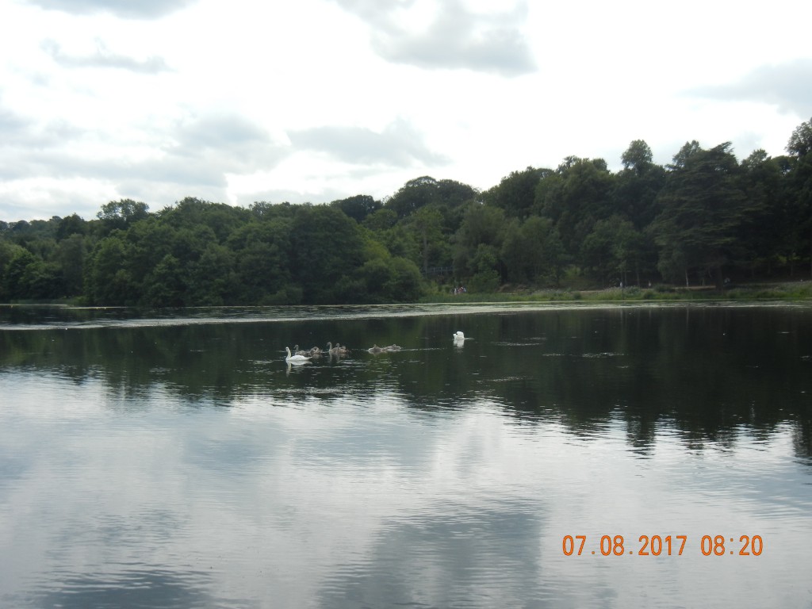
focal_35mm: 39
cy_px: 304
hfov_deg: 47.9
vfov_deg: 36.8
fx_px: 915
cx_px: 406
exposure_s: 1/294
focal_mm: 7.1
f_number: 7.4
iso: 160
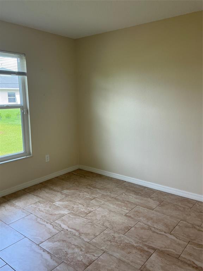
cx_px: 102
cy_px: 136
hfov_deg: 49.7
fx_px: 219
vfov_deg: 63.4
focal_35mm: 28
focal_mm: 3
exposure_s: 1/60
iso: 32
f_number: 1.8
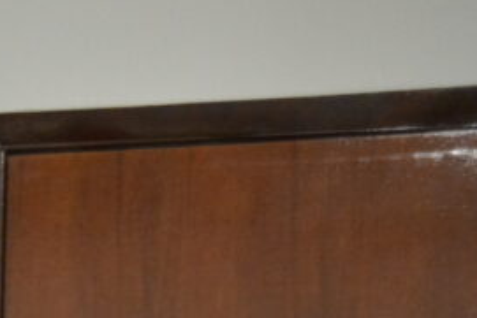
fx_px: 1935
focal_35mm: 146
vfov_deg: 8.9
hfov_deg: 12.1
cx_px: -537
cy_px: 629
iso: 1600
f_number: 5.6
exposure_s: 1/80
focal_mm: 22
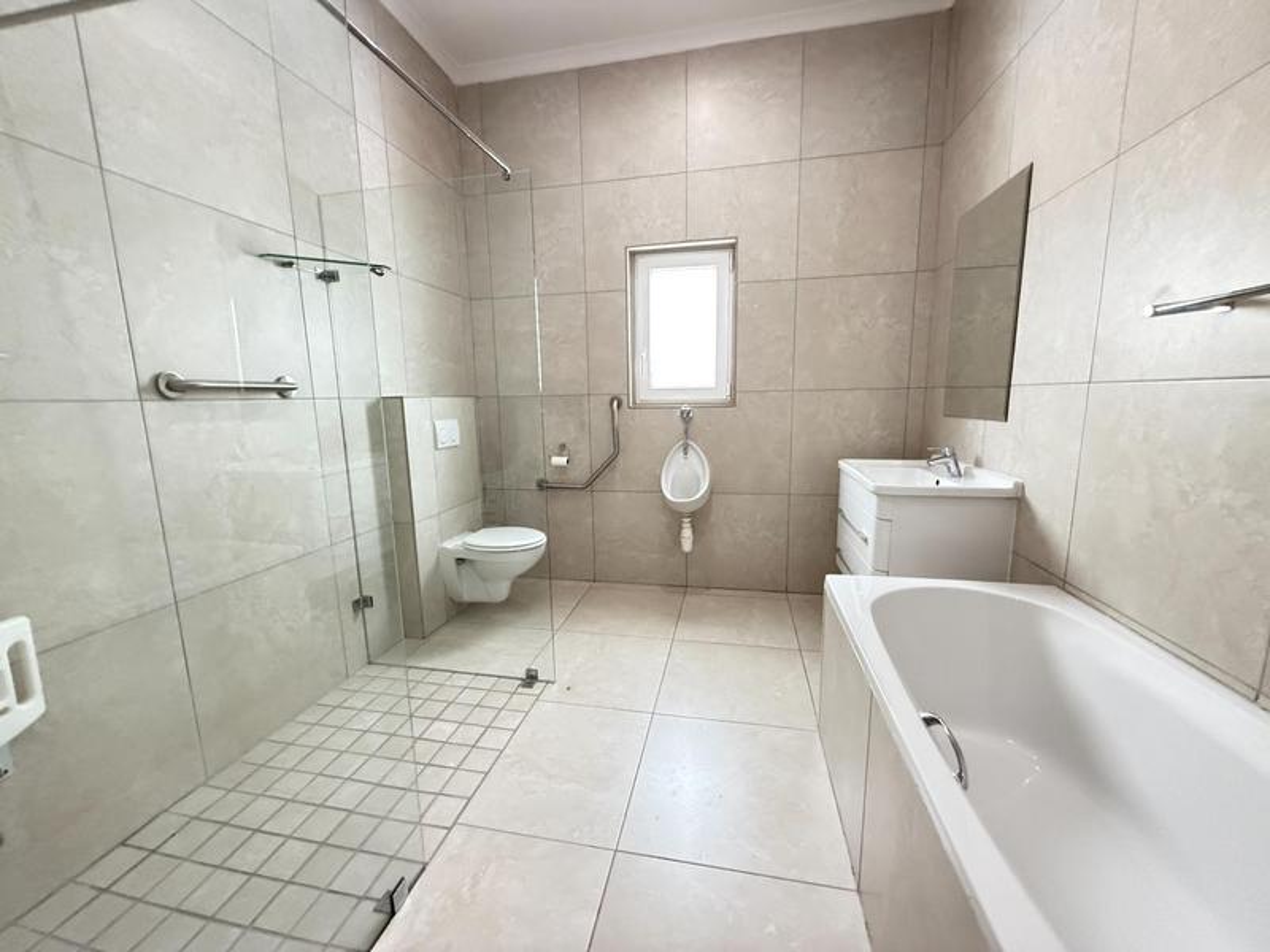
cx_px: 635
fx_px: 514
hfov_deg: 102.1
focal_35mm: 14
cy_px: 476
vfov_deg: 85.7
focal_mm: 2.22
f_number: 2.2
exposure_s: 1/50
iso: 640
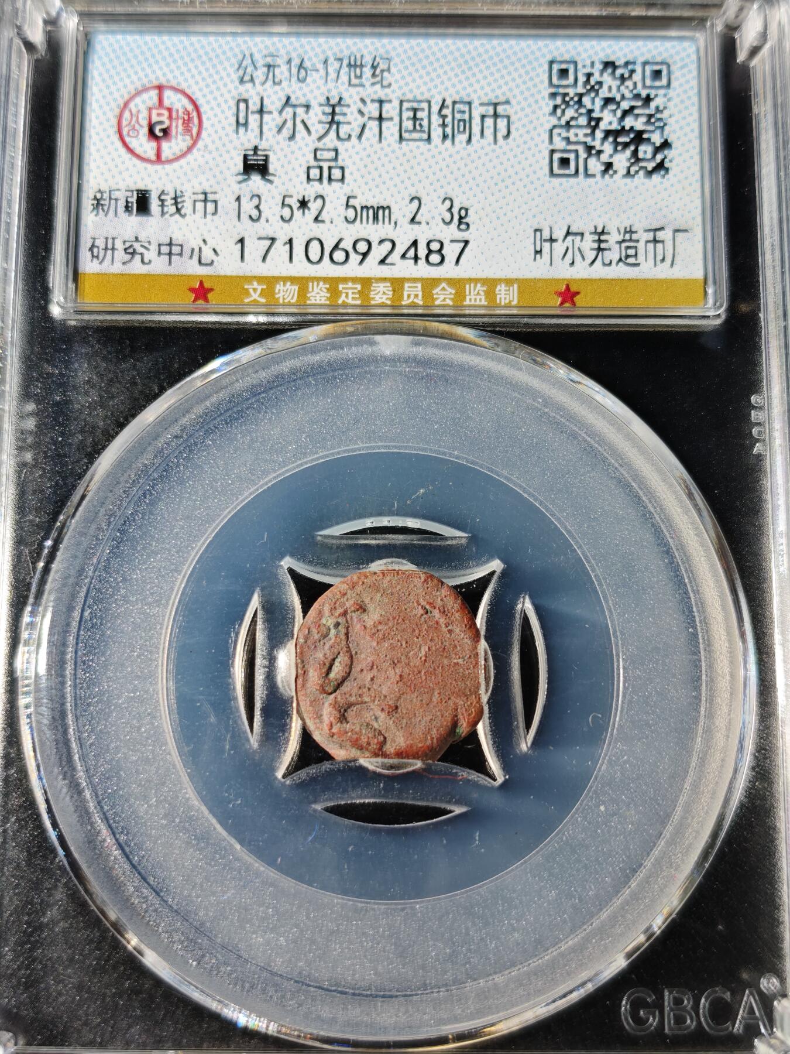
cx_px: 395
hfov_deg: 29.1
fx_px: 1521
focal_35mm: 50
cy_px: 527
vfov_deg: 38.2
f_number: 1.63
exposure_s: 1/100
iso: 64
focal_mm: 5.85
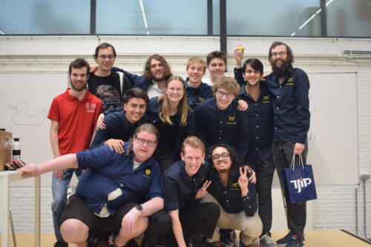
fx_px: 417
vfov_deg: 33.0
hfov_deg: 47.9
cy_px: 124
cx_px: 186
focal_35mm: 40
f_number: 4
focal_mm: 27
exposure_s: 1/60
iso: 1100
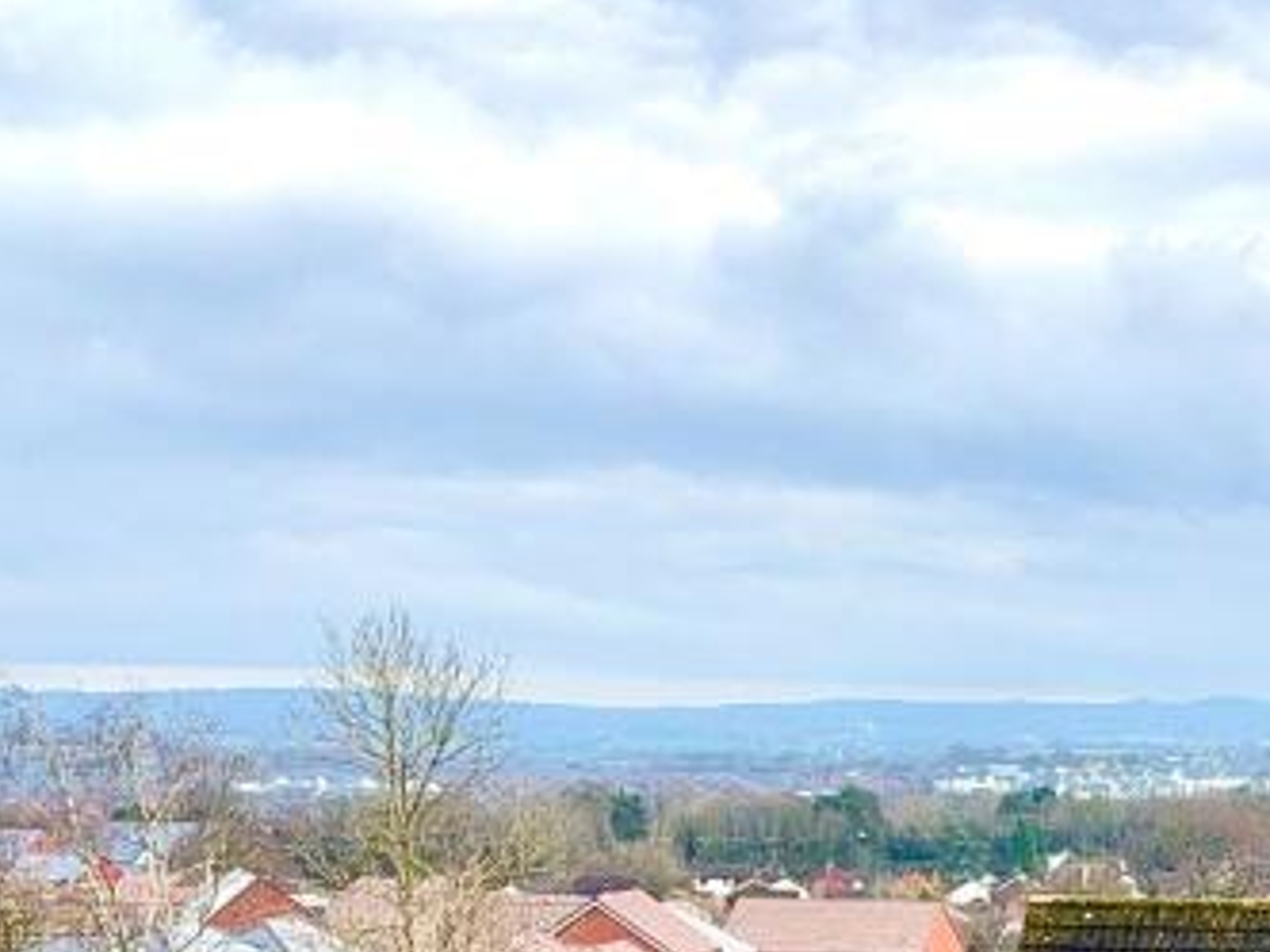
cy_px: 960
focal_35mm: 74
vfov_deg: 19.3
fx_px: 2715
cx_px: 1270
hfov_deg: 25.1
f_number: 1.78
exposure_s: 1/1689
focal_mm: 6.76
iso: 80
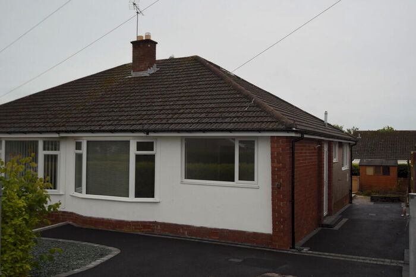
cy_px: 138
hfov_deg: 55.1
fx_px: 399
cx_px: 208
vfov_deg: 38.4
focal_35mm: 34
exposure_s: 1/160
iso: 100
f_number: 6.3
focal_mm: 23
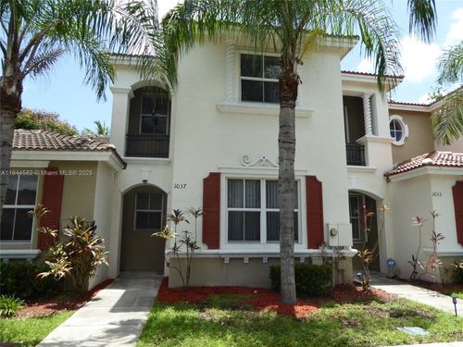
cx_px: 232
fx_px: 334
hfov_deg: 69.4
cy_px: 174
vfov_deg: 54.9
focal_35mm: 25
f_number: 3.3
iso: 100
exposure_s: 1/640
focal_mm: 4.3
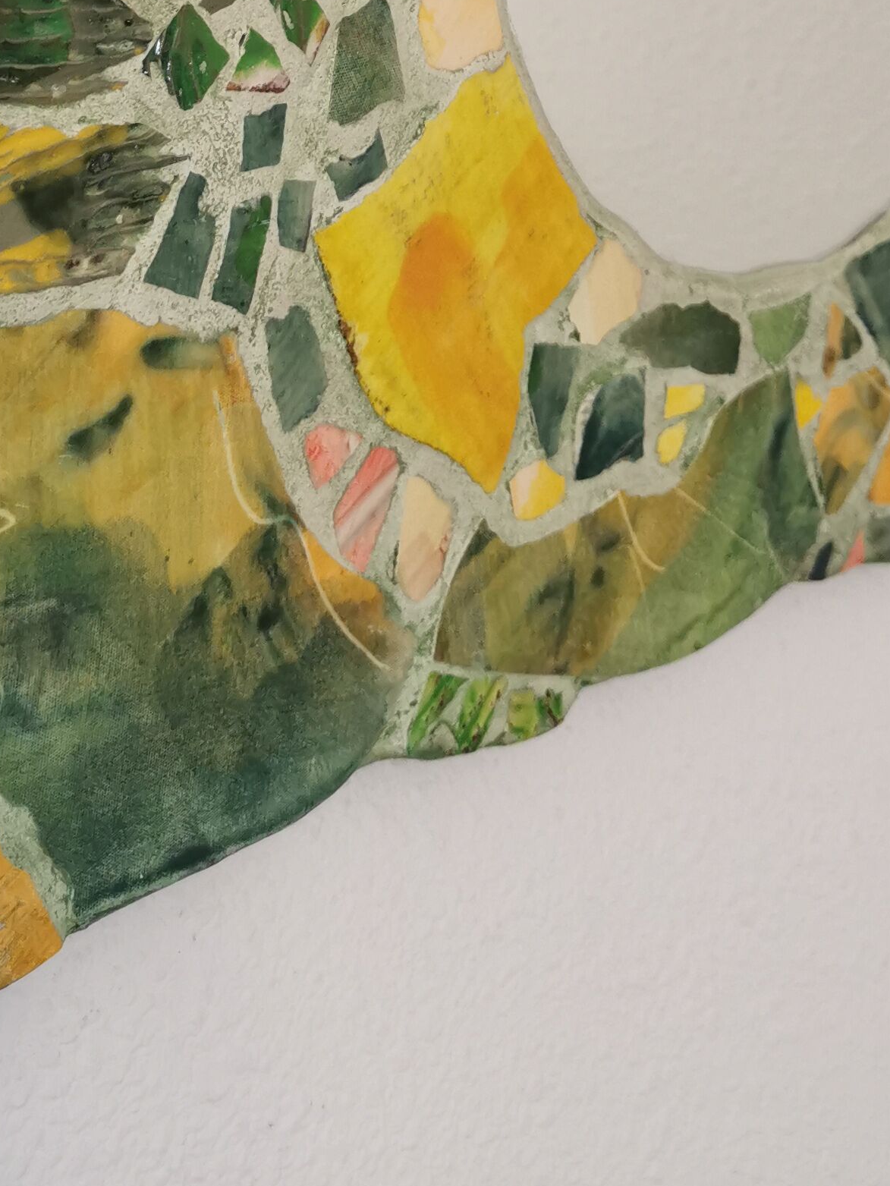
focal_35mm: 63
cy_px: -181
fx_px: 2159
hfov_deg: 23.2
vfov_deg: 27.6
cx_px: 546
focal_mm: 5.58
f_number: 1.8
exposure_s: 1/50
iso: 125
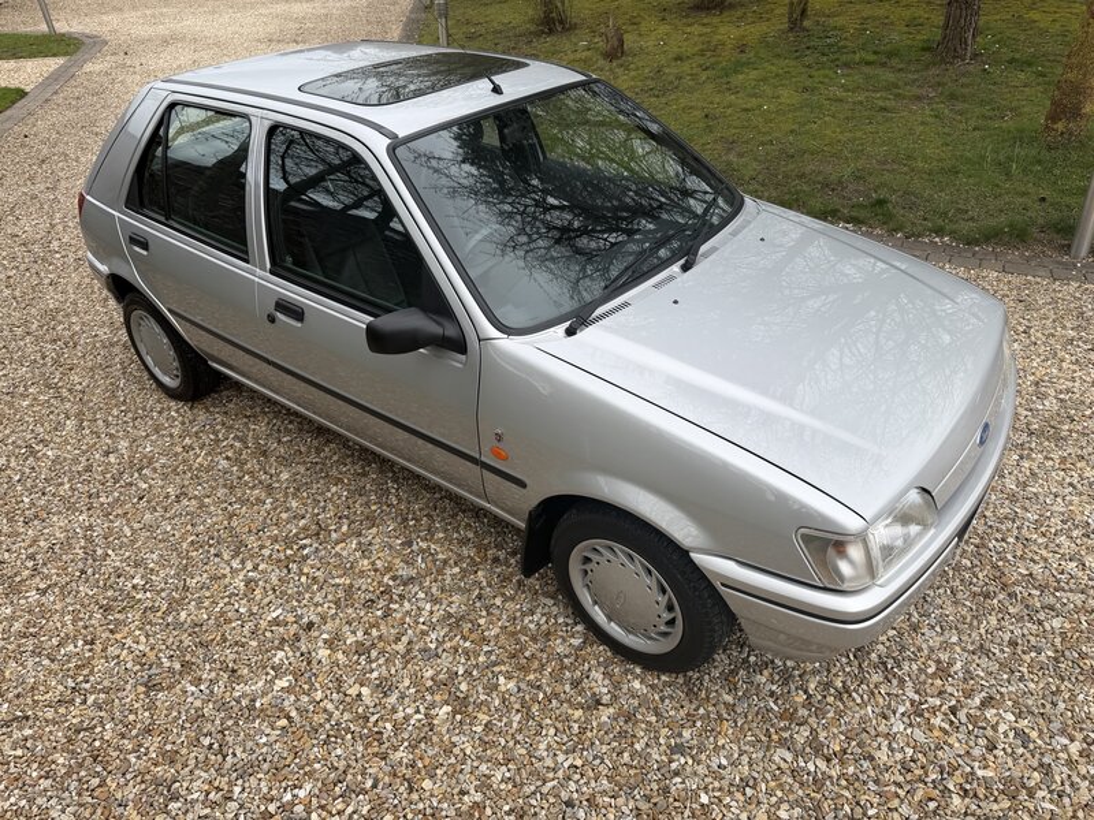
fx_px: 758
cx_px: 547
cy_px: 410
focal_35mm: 24
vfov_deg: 56.8
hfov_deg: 71.6
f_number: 1.78
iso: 80
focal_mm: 6.76
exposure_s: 1/1727
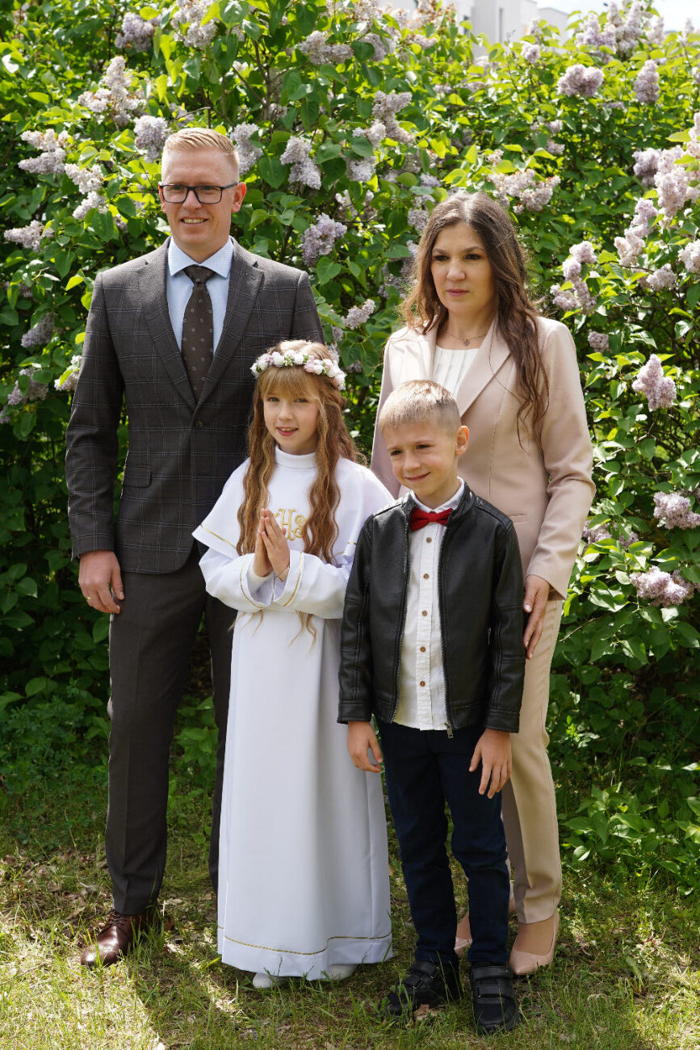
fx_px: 1458
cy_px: 525
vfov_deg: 39.6
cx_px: 350
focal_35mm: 50
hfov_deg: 27.0
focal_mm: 50
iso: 160
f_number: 7.1
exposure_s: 1/200
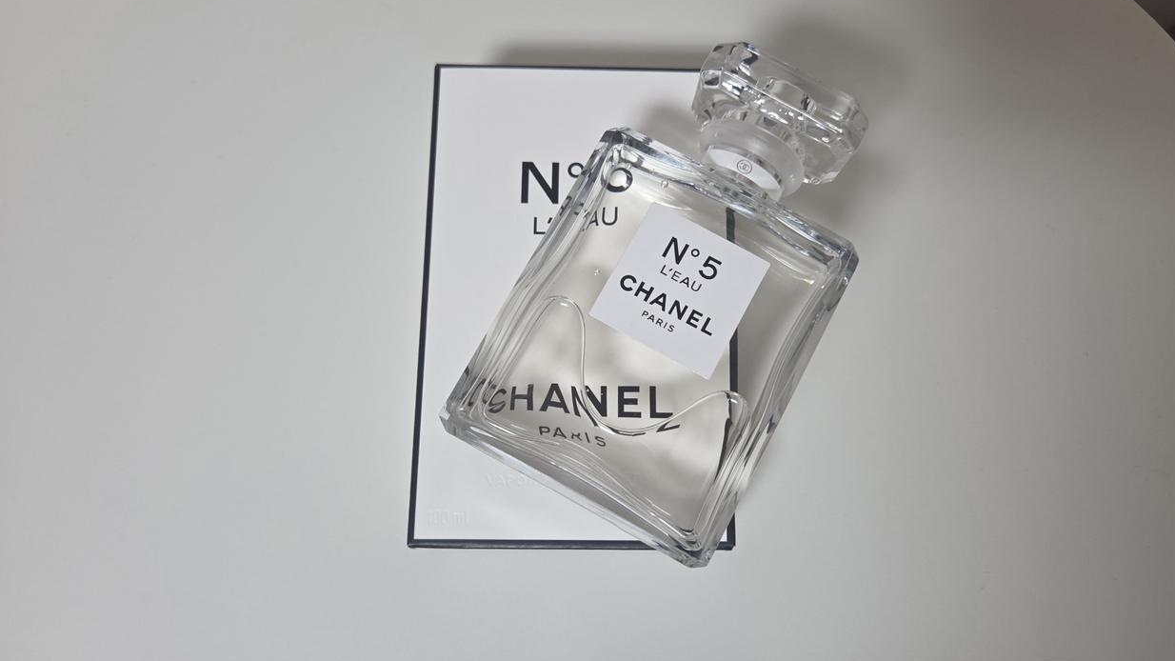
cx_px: 602
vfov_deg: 44.4
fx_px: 810
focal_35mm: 26
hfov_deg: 71.9
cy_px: 321
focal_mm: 5.4
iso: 160
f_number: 1.8
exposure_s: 1/120
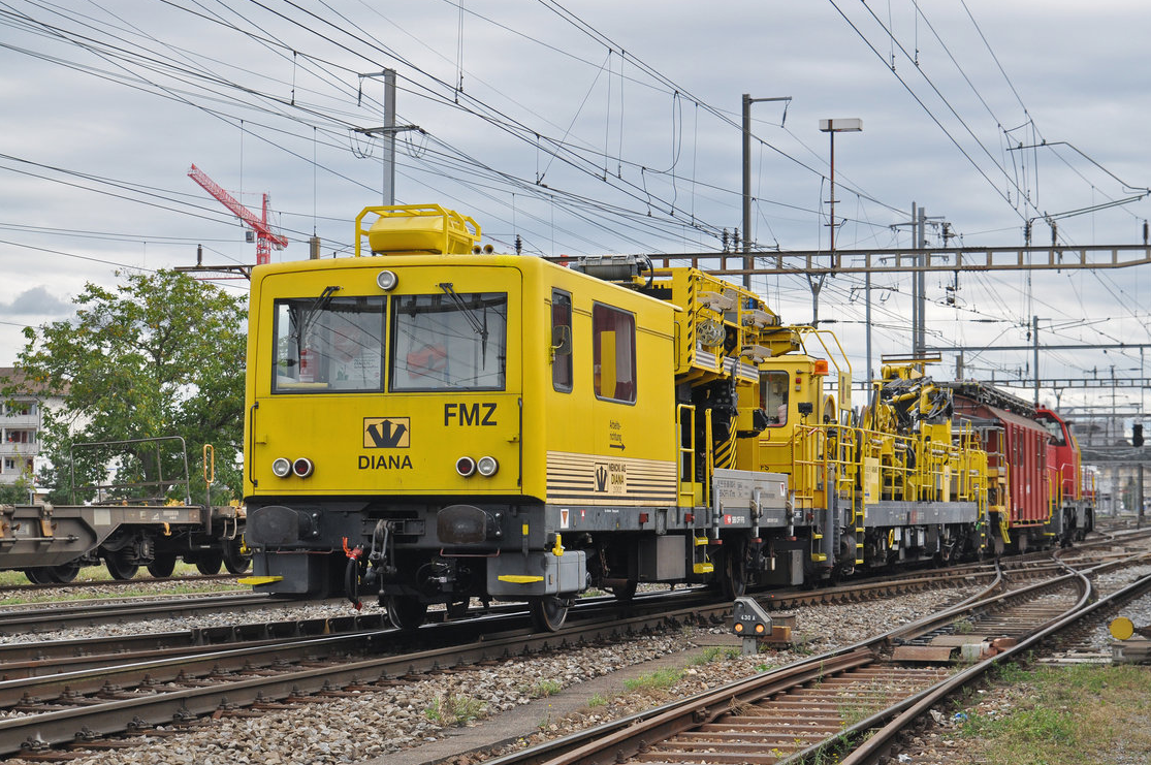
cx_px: 585
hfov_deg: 28.5
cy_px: 374
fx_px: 2268
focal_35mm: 71
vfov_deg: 19.1
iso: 400
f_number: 5
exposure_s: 1/1000
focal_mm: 44
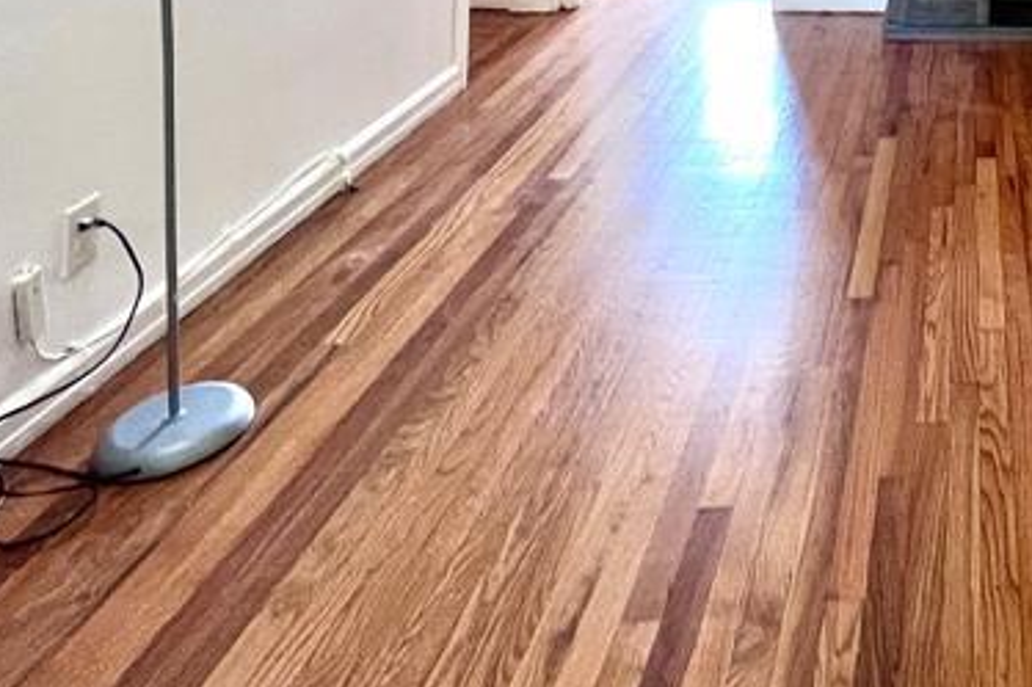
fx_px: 1060
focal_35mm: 37
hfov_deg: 43.9
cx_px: 1043
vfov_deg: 27.1
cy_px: -301
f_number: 1.8
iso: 200
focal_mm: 1.57
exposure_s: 1/60
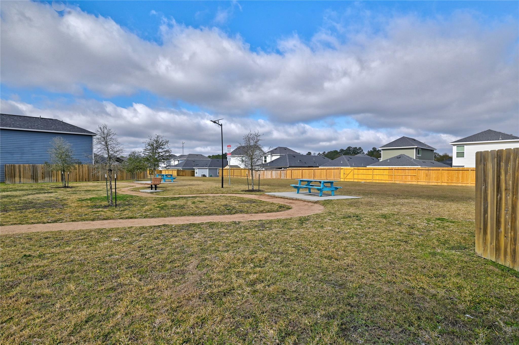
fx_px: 274
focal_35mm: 19
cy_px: 172
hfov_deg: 87.0
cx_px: 260
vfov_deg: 64.5
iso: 400
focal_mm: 19
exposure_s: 1/800
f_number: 8
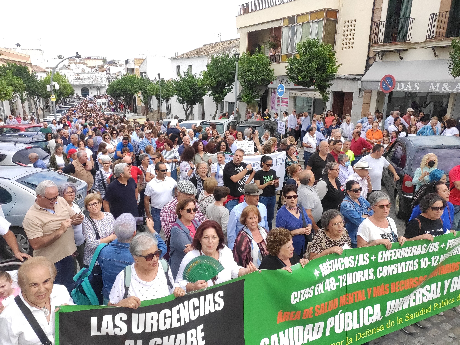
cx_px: 230
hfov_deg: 69.4
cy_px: 172
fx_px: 332
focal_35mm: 25
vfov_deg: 54.9
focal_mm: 4.74
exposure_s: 1/5745
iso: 1600
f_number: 1.79
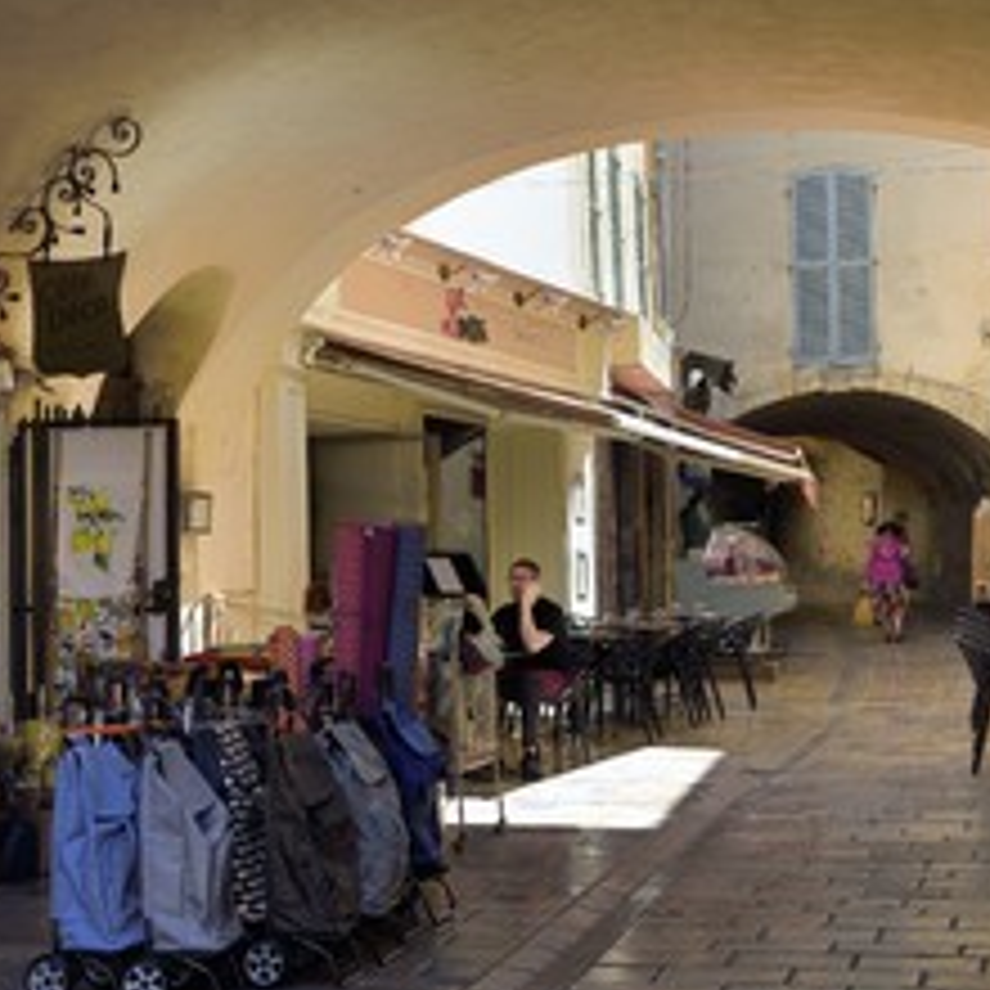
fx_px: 2524
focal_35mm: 78
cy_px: 464
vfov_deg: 22.2
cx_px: 335
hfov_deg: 22.1
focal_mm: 48
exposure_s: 1/100
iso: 200
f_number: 10
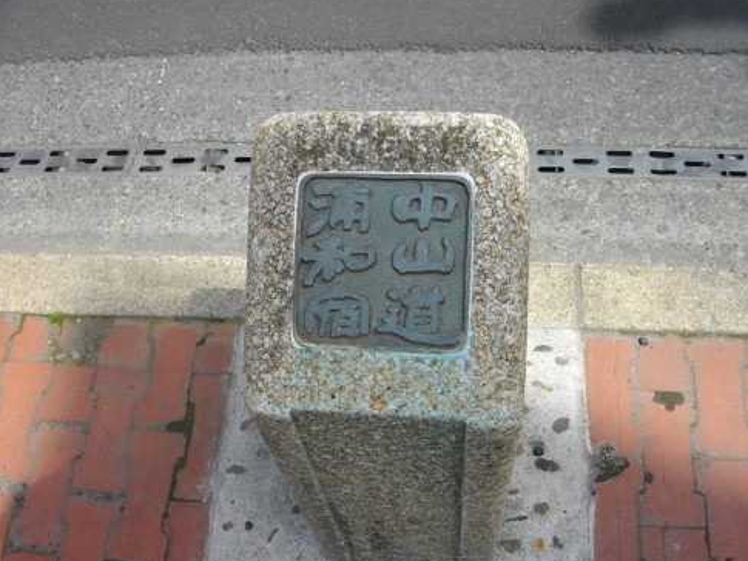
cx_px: 384
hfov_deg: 55.3
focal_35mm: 33
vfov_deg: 43.0
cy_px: 280
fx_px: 713
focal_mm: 5.7
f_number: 5.5
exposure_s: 1/320
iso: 100
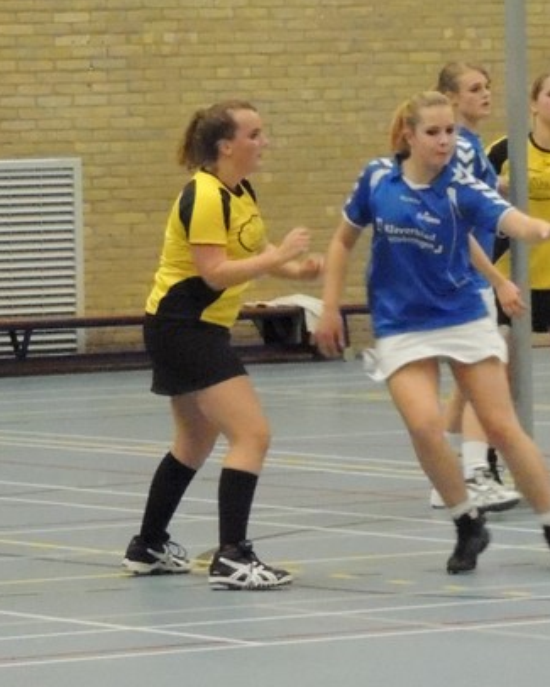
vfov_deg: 5.8
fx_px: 6753
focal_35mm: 332
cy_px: 227
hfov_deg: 4.7
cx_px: 586
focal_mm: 24
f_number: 4.3
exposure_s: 1/100
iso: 3200
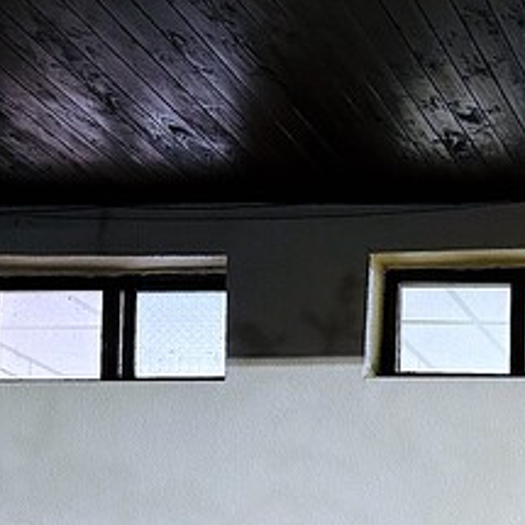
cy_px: 746
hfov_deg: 17.8
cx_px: 855
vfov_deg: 18.6
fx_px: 1441
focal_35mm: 84
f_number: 1.78
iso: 400
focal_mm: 6.86
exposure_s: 1/60
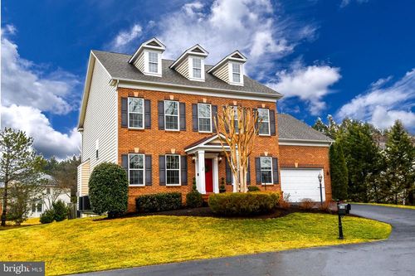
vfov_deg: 47.9
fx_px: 311
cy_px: 138
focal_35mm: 27
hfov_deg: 67.4
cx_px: 208
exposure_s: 1/250
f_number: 6.3
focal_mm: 18
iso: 200
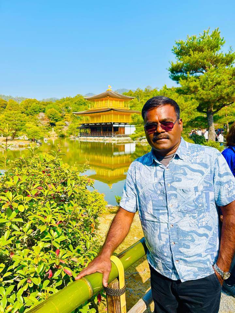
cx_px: 118
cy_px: 156
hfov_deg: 53.1
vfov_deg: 67.3
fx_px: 235
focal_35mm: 26
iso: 50
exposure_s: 1/2632
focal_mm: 5.7
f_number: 1.5
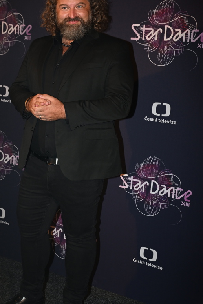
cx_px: 77
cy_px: 155
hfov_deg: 22.6
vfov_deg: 33.4
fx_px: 508
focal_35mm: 60
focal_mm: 45
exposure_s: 1/200
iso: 1250
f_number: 5.6
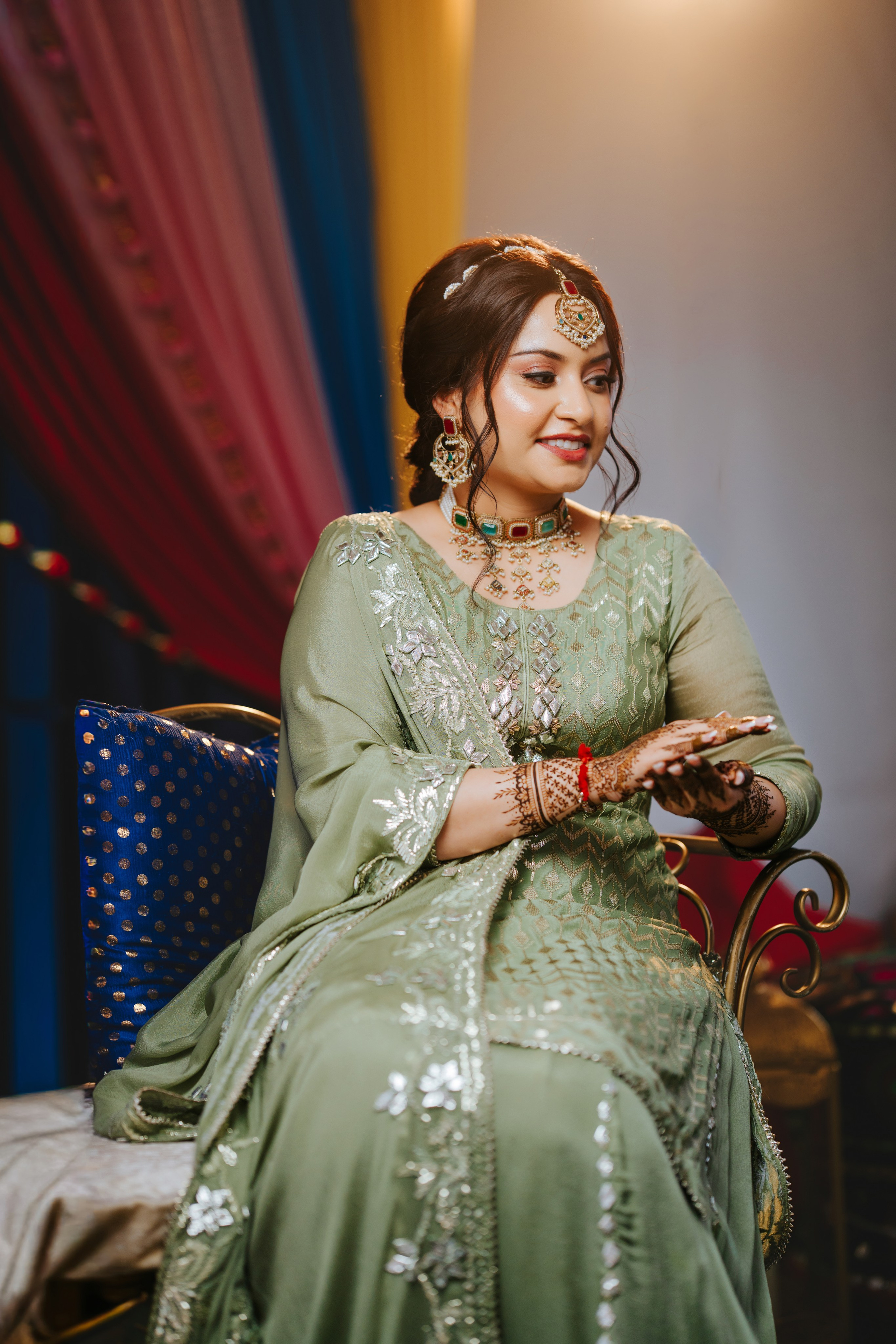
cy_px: 672
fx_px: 3173
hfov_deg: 16.1
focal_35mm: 85
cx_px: 448
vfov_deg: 23.9
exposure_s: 1/200
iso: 400
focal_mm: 85
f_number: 1.6
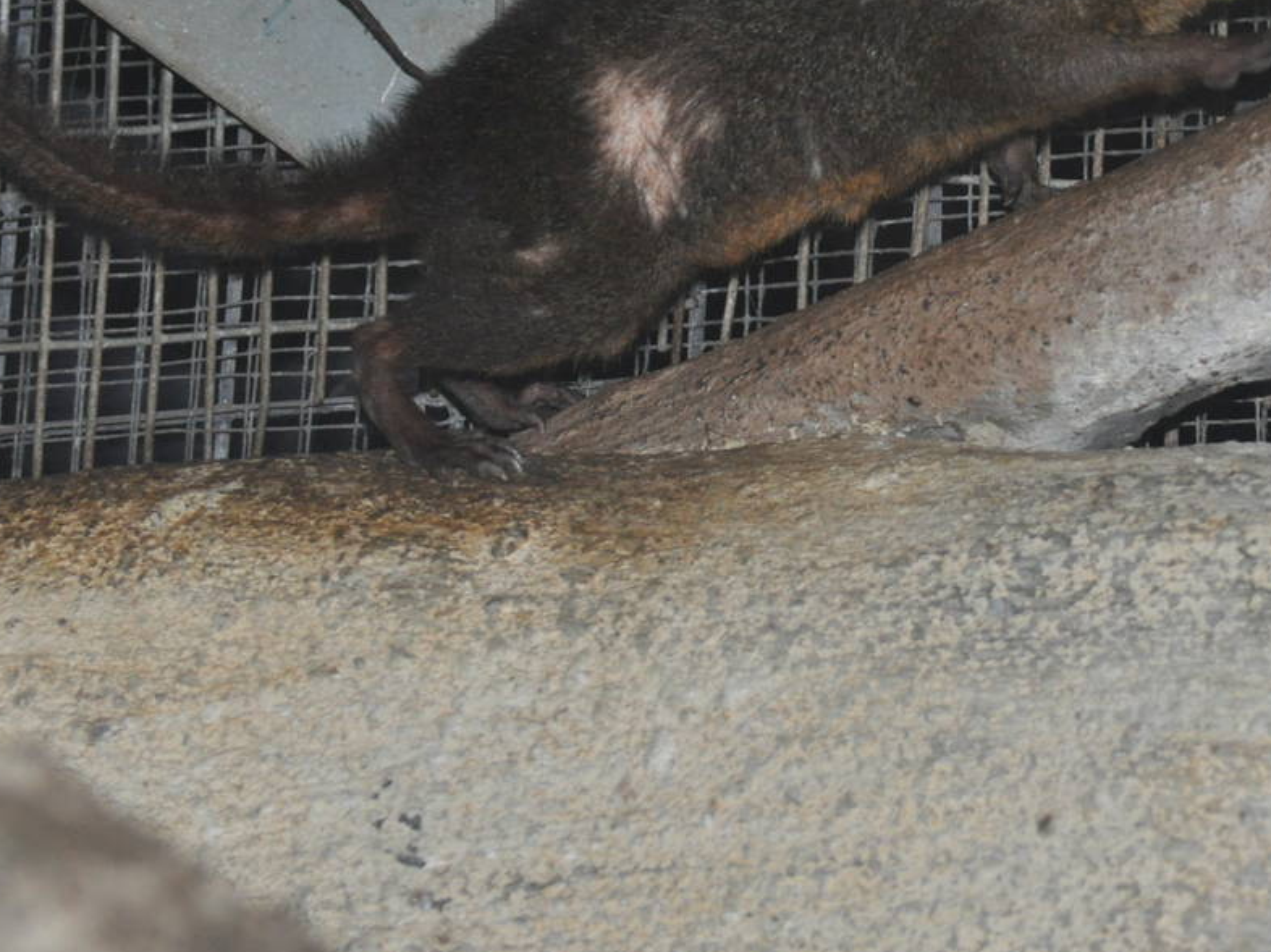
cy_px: 141
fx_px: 6460
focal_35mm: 176
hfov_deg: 11.2
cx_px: 906
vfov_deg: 8.4
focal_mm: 60
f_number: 5.3
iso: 1250
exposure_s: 1/60
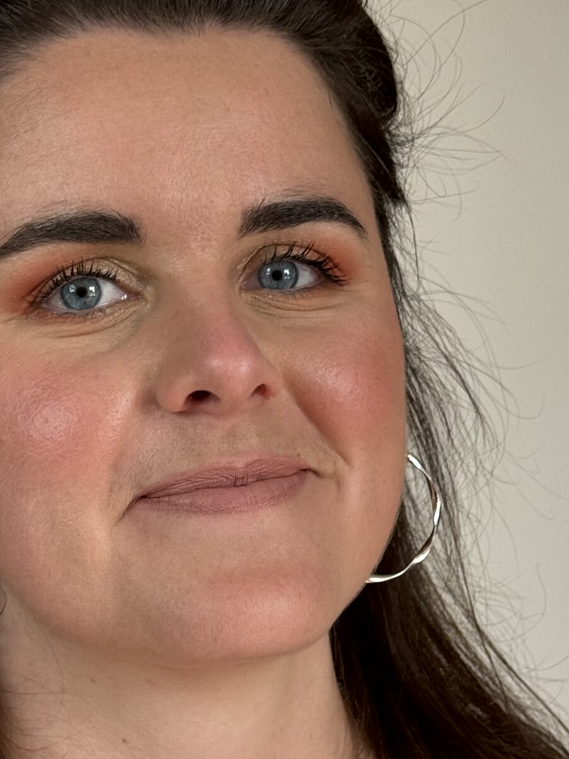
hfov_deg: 14.5
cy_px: 610
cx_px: 197
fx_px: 2235
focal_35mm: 102
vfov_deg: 19.1
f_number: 1.78
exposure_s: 1/141
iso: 80
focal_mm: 6.76
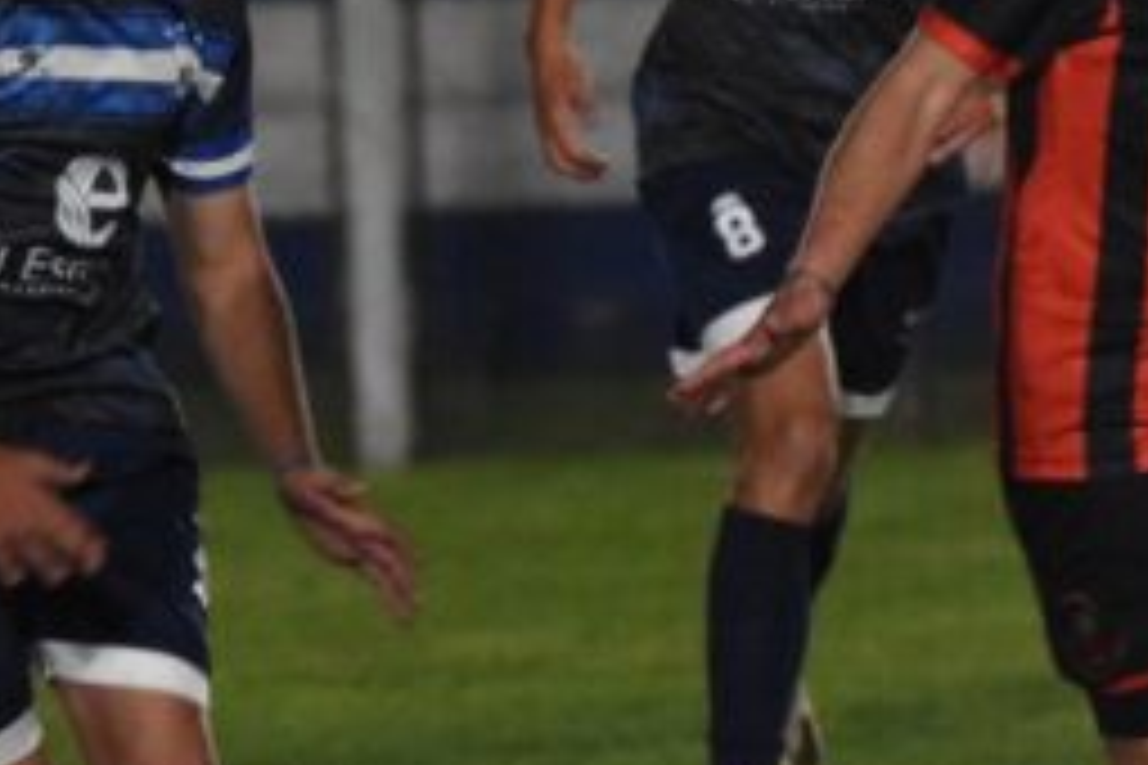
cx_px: 990
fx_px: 31663
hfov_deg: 2.1
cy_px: 400
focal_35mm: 993
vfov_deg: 1.4
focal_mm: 220
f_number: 5.3
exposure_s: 1/250
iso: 6400
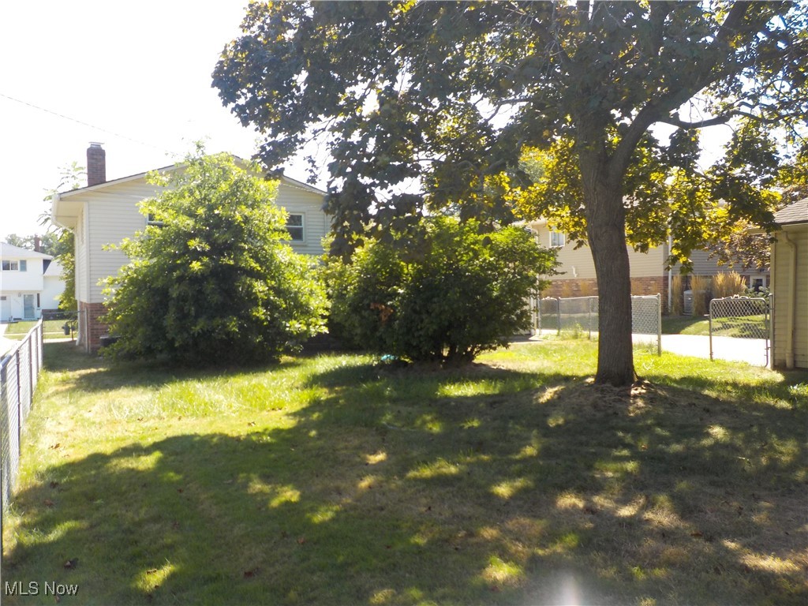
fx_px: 700
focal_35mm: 30
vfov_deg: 46.8
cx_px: 404
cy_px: 303
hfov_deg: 60.0
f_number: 3.3
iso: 125
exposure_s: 1/320
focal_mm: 4.1
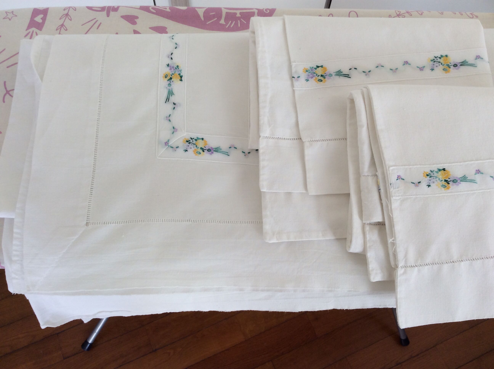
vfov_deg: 44.1
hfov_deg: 56.9
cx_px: 247
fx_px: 456
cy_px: 184
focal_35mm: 32
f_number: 2.4
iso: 32
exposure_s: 1/118
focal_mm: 3.3
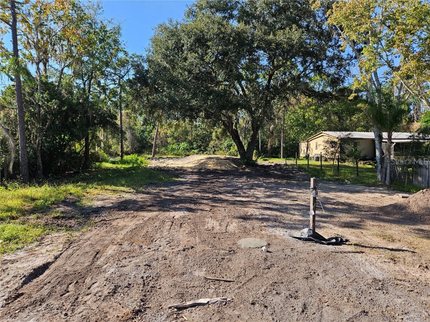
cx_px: 215
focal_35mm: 23
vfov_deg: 58.9
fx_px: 286
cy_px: 161
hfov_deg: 73.9
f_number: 1.8
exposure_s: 1/643
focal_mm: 5.4
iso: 25
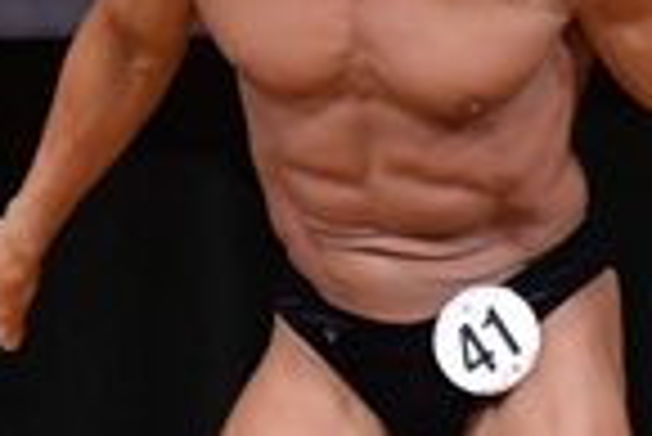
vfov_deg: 1.0
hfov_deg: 1.4
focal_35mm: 1442
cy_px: 391
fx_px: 26142
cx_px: 272
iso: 5000
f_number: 5.6
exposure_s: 1/400
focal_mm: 180
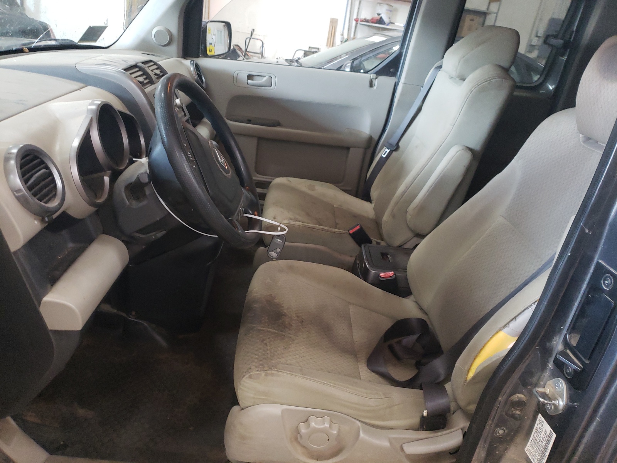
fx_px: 463
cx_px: 308
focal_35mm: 26
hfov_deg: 67.3
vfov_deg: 53.1
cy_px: 232
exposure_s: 1/30
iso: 270
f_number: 1.5
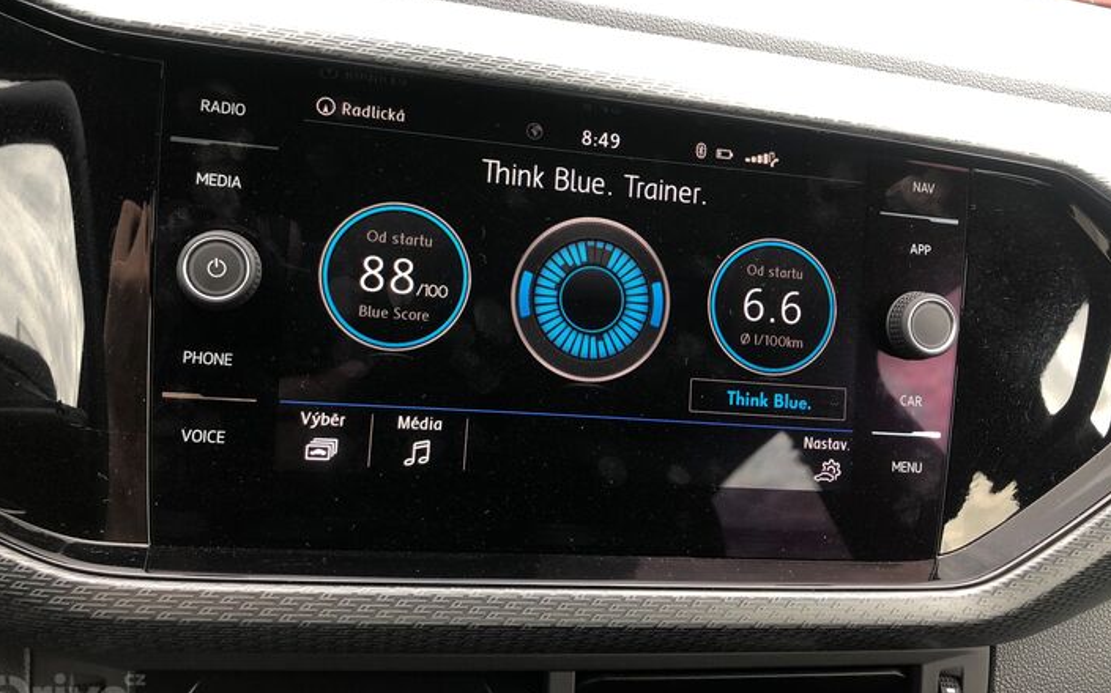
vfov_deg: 40.5
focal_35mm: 31
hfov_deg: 61.3
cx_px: 550
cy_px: 299
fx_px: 938
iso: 25
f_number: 1.8
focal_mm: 4
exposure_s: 1/51
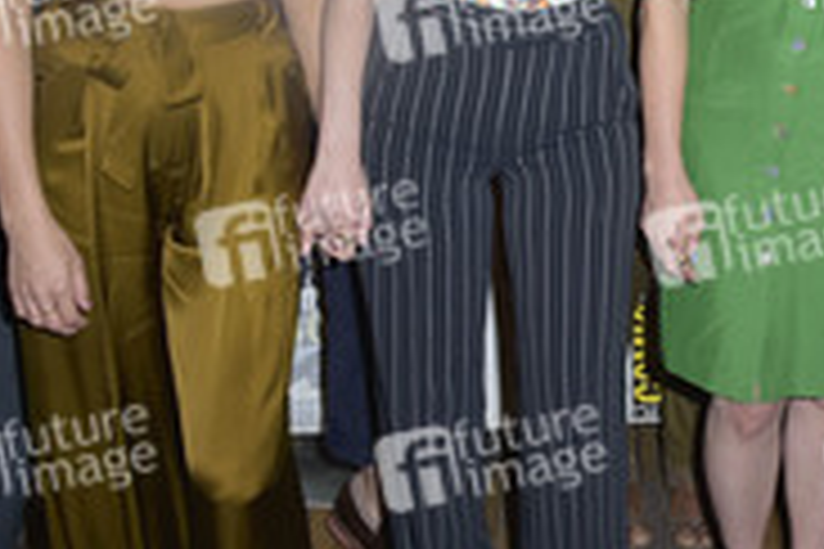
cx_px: 819
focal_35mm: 69
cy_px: -104
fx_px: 1579
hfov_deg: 27.6
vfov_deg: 18.7
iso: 320
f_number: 7.1
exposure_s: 1/250
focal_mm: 28
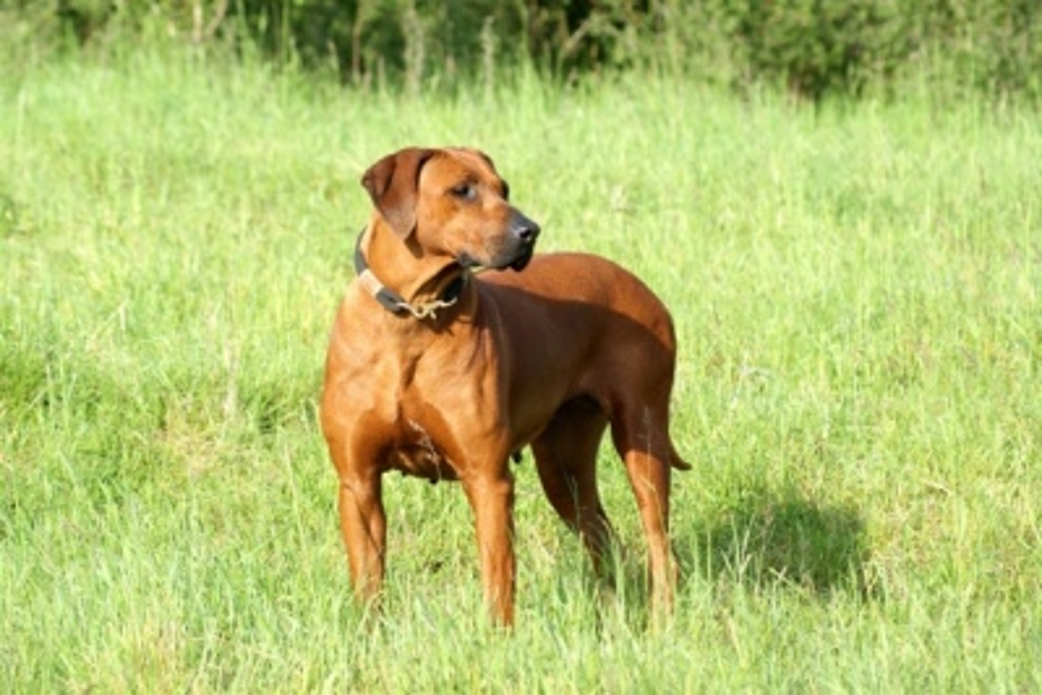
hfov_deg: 11.4
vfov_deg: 7.6
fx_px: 5210
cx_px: 521
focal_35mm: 180
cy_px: 348
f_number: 5.6
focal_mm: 120
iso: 125
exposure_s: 1/200
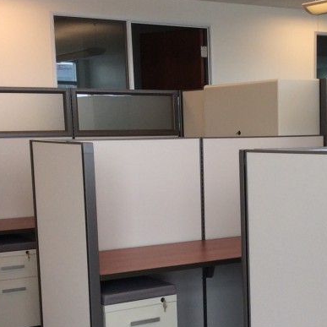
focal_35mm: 77
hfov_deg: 22.1
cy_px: 253
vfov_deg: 22.2
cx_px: 275
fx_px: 823
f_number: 2.4
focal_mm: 3.3
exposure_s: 1/60
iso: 40
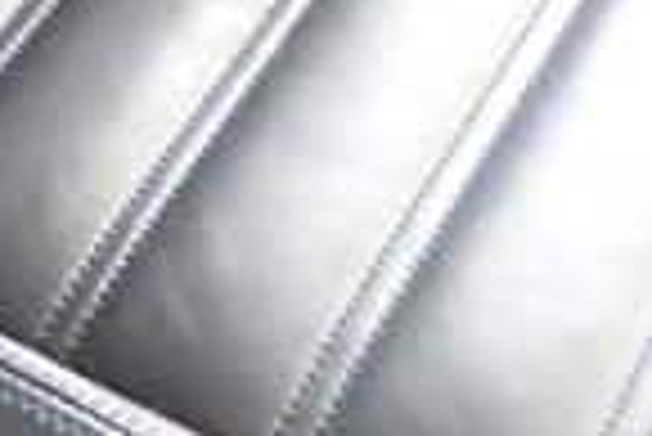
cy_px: -90
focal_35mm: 129
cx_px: -355
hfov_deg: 14.7
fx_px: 2339
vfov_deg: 10.5
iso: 250
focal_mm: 5.4
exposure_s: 1/30
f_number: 2.3
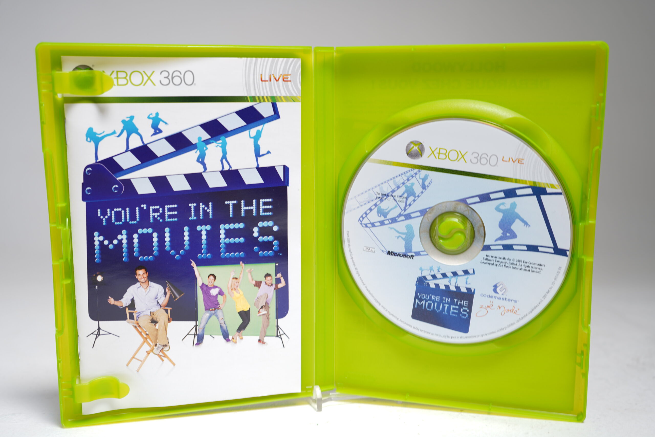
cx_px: 328
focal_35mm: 37
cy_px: 218
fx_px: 673
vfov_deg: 35.9
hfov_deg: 51.9
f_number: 5
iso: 64
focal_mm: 37
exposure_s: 1/3
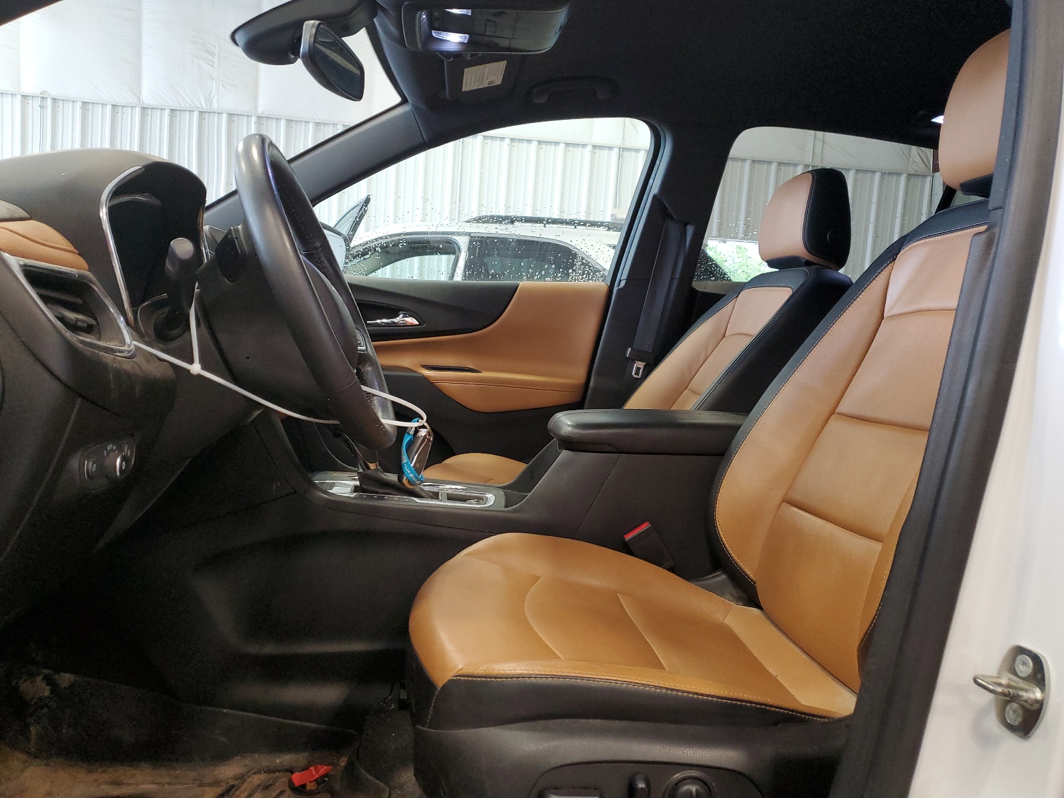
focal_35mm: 26
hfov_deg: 67.3
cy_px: 399
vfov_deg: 53.1
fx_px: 799
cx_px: 532
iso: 145
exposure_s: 1/60.2
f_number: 1.5
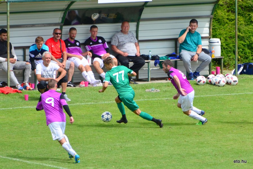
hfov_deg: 4.6
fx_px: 3164
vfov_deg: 3.1
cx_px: 126
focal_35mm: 450
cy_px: 84
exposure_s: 1/2500
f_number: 6.3
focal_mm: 300
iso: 640
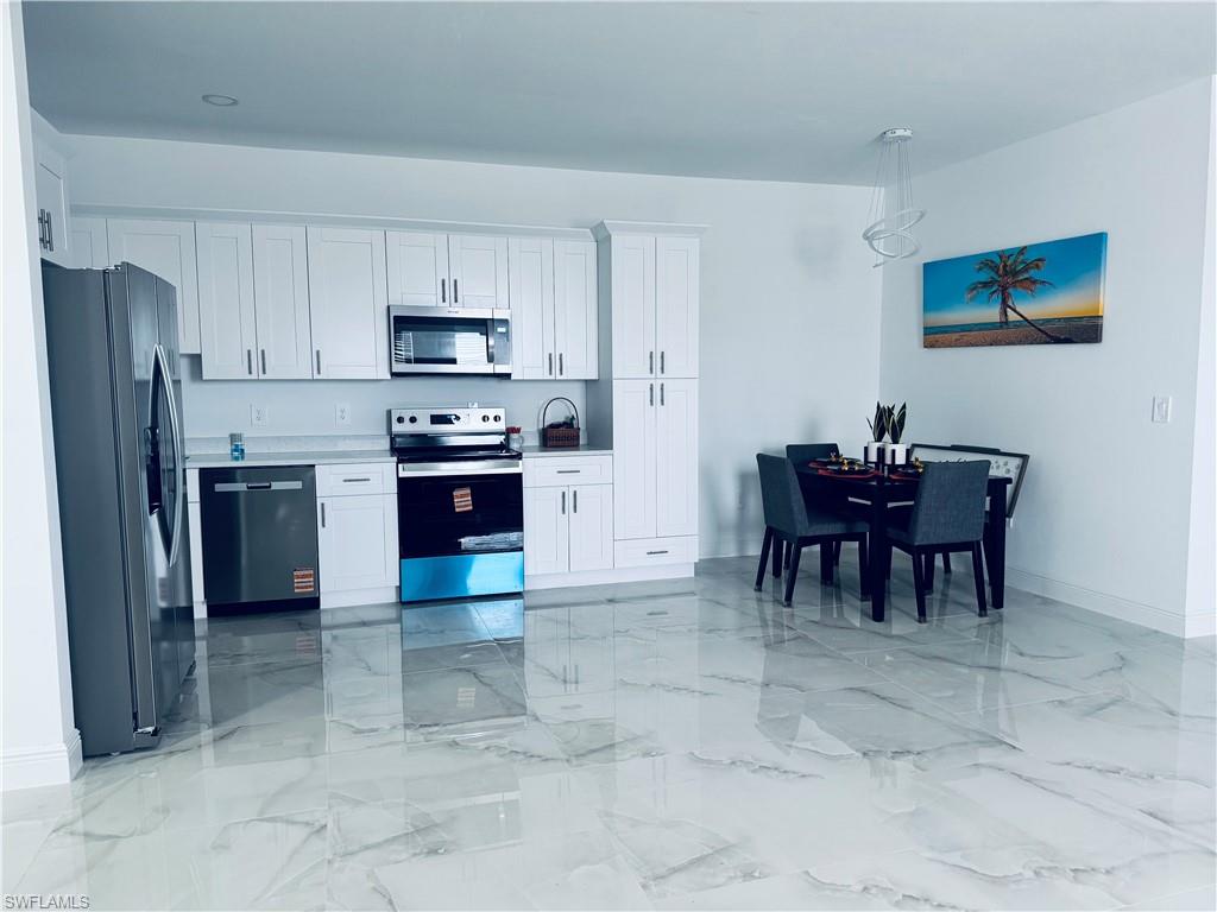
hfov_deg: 71.6
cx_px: 608
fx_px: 844
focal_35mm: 24
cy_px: 456
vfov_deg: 56.8
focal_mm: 6.76
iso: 200
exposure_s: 1/120
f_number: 1.78
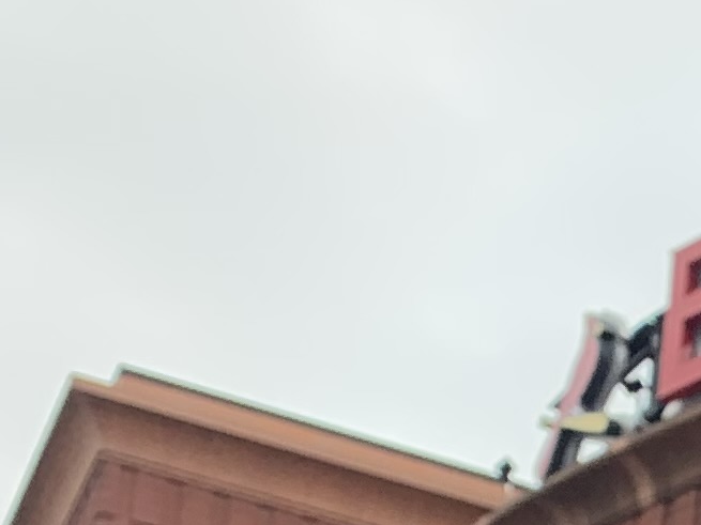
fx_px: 3240
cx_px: 1593
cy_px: 1374
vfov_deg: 8.3
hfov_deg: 10.8
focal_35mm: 160
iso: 25
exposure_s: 1/216
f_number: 1.8
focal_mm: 4.25
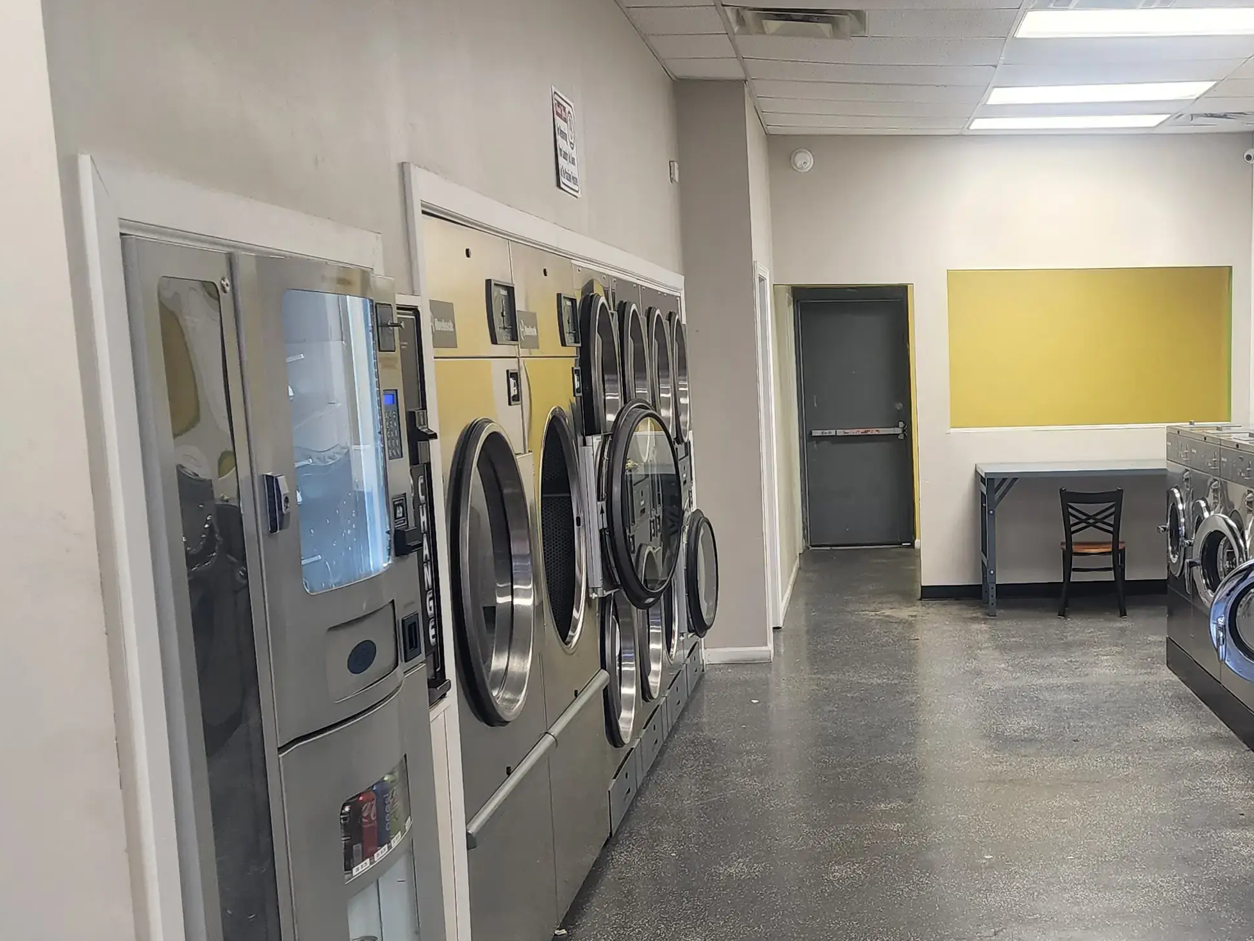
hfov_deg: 38.9
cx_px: 1007
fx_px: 1703
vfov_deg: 30.7
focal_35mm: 47
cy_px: 622
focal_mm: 6.4
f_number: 1.8
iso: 250
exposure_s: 1/120
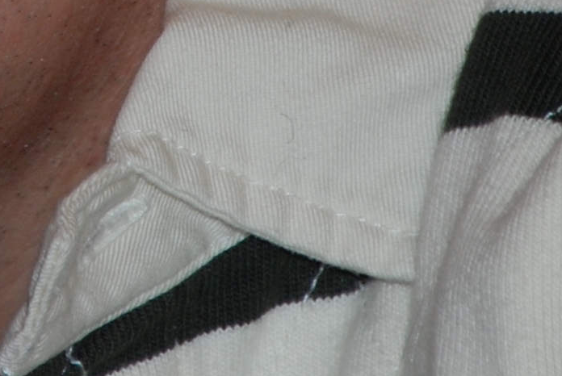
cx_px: -299
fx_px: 14615
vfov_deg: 1.5
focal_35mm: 935
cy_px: -590
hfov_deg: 2.2
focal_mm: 112
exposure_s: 1/60
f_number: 5.6
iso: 200
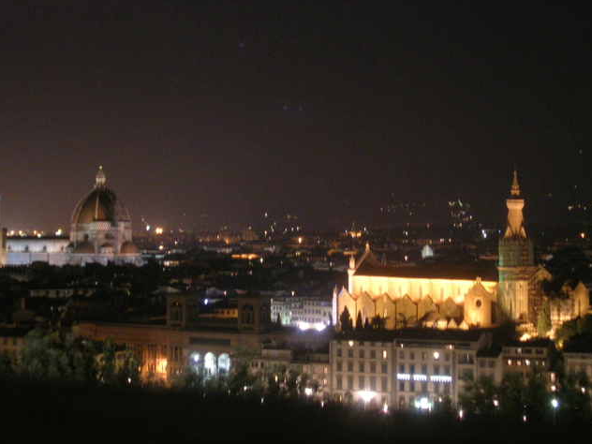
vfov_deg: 17.8
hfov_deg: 23.6
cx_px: 298
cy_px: 223
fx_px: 1419
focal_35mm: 83
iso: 200
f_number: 4.1
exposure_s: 2
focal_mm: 12.4
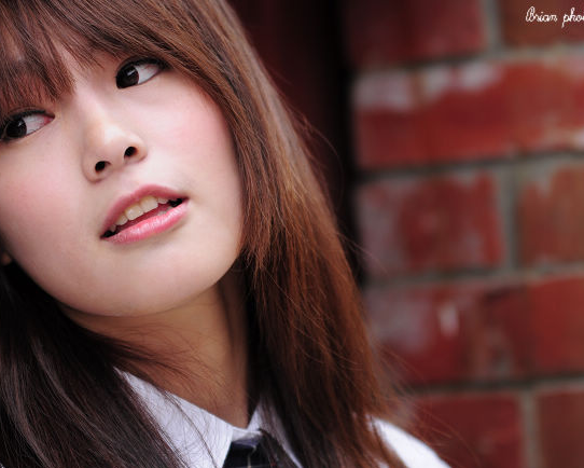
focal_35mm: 363
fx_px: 6276
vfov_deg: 4.3
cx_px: 309
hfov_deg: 5.3
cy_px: 224
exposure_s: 1/400
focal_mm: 200
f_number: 2.8
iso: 200
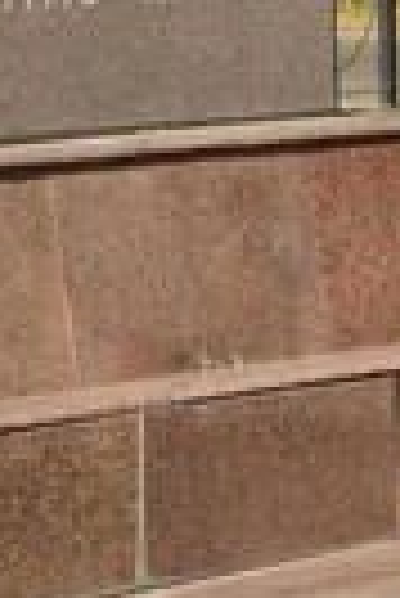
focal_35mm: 209
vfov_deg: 9.4
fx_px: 3474
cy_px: -459
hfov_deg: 6.6
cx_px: -38
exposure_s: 1/160
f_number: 10
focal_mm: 32
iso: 100
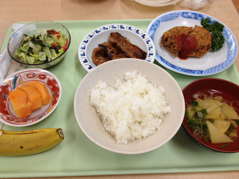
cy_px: 90
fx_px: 242
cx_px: 120
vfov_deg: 40.7
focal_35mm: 35
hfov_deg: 52.6
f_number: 2.4
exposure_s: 1/60
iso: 80
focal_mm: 4.28
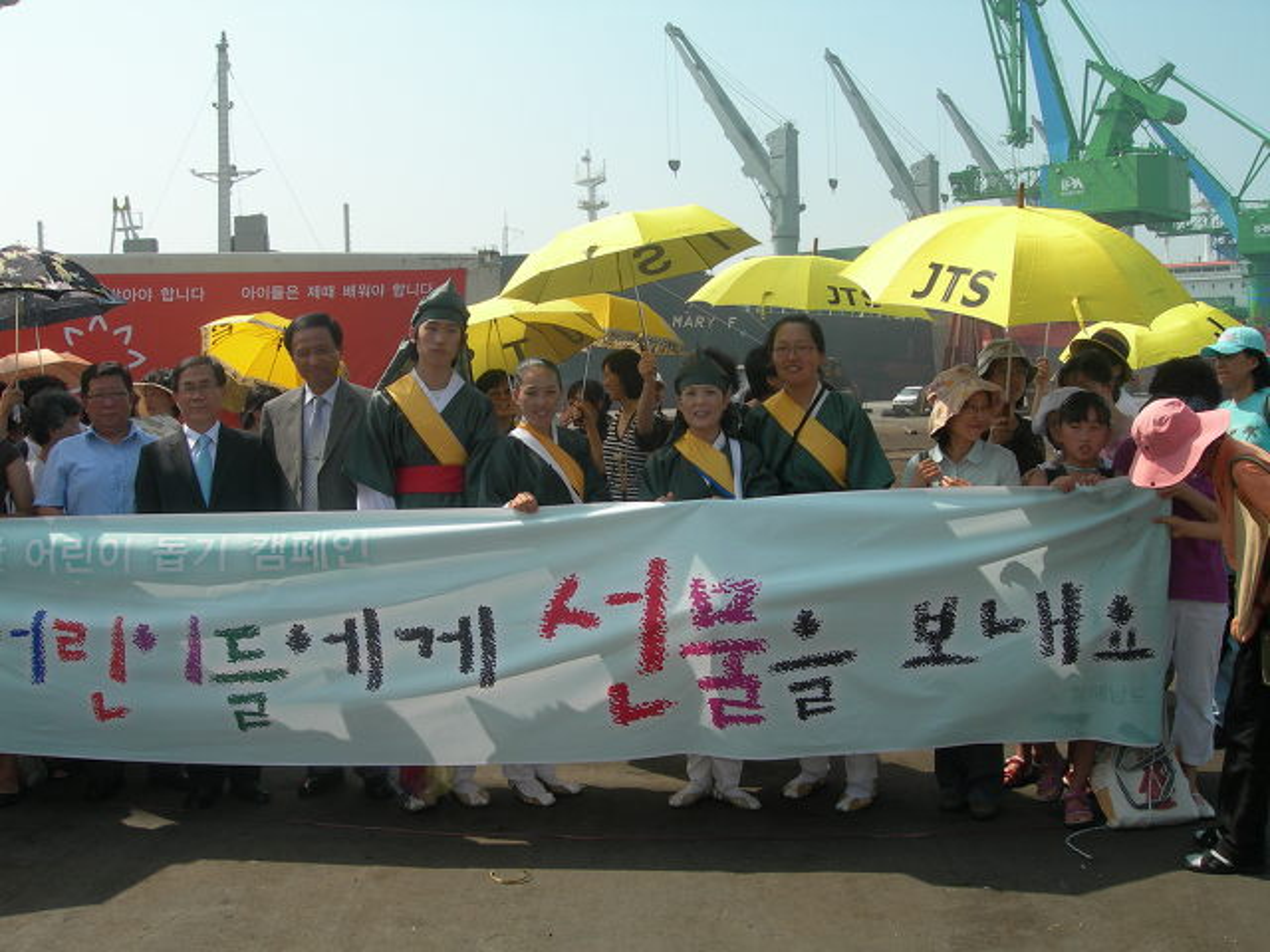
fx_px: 1394
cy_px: 476
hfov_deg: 49.0
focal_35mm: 38
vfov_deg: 37.7
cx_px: 635
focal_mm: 7.8
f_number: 4.8
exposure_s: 1/478
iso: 50
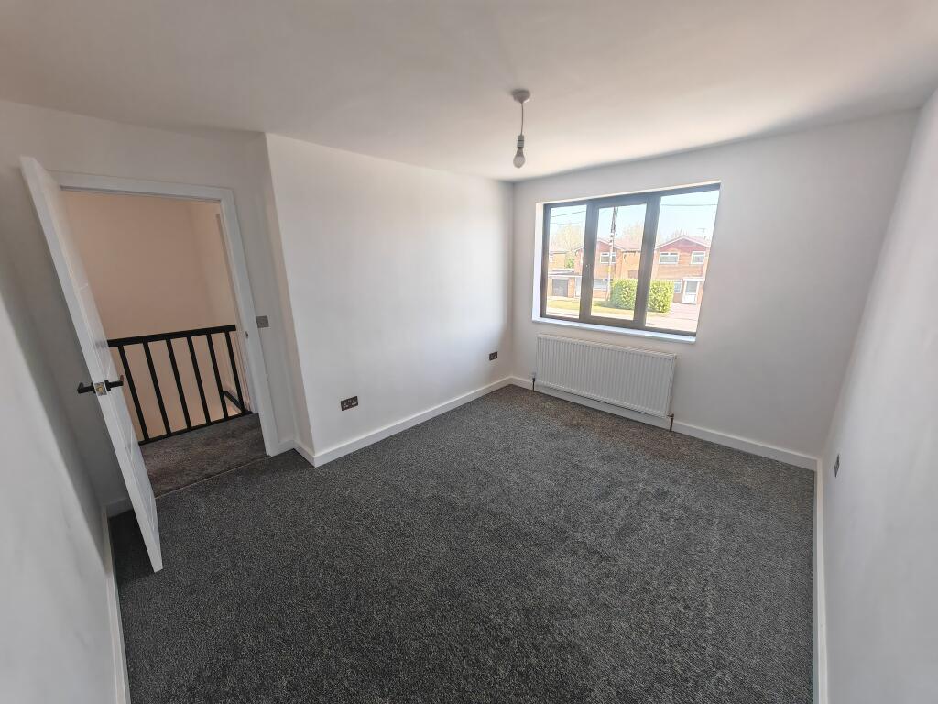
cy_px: 352
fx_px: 352
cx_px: 469
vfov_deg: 89.9
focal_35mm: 13
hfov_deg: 106.2
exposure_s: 1/53
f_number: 2
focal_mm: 1.82
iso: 125
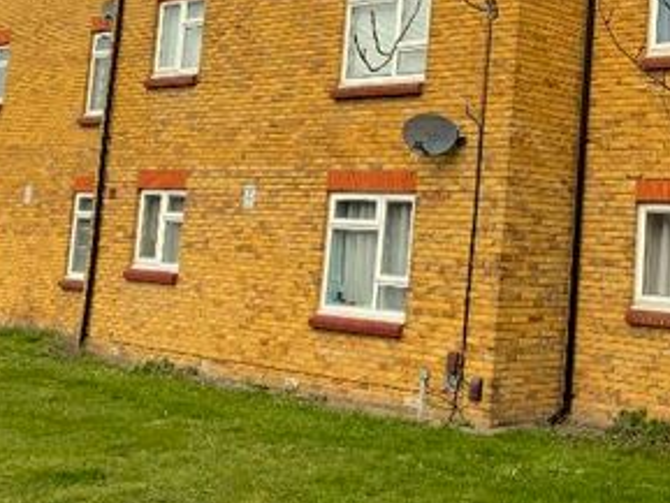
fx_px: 1220
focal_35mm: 63
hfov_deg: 29.1
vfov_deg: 23.0
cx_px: 638
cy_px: 110
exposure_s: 1/729
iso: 32
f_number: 1.8
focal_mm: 4.25
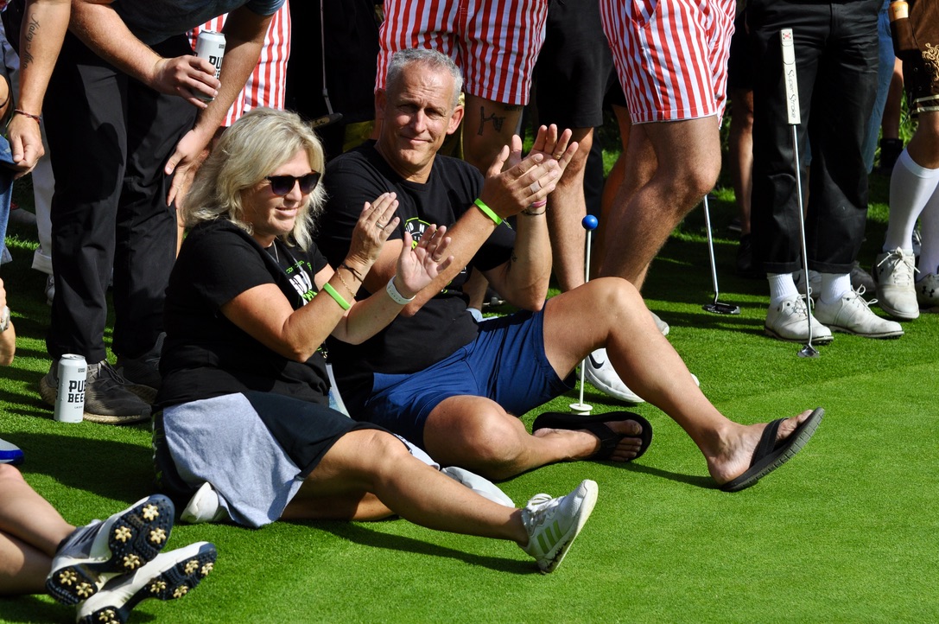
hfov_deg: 15.9
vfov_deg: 10.6
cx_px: 470
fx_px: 3361
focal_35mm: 129
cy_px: 312
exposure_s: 1/1600
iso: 400
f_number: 7.1
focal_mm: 86
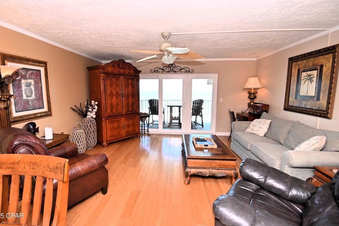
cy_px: 106
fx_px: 151
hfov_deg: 96.7
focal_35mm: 16
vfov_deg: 73.7
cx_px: 165
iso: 400
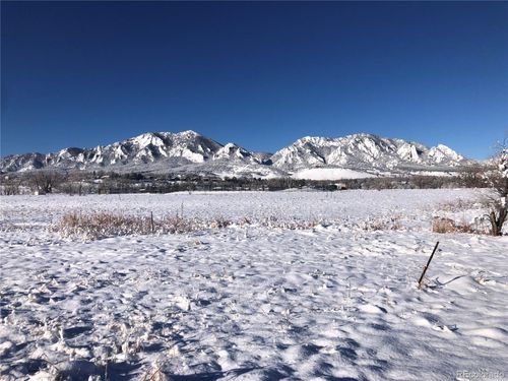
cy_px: 190
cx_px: 254
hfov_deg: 63.4
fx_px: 411
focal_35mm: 28
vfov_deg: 49.7
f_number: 1.8
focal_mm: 3.99
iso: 25
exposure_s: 1/5348
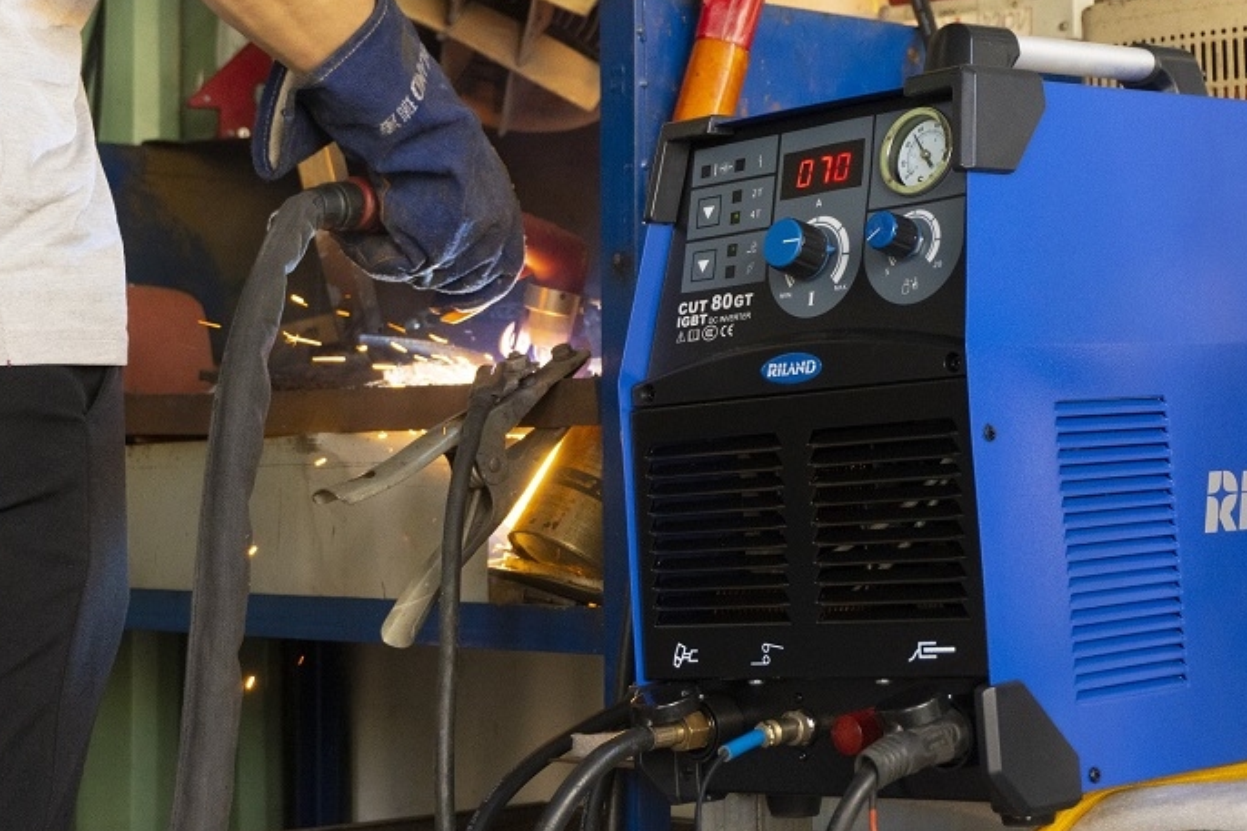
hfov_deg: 25.2
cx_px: 558
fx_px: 2793
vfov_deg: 16.9
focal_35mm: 81
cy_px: 377
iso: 2000
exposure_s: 1/200
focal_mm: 41
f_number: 5.6
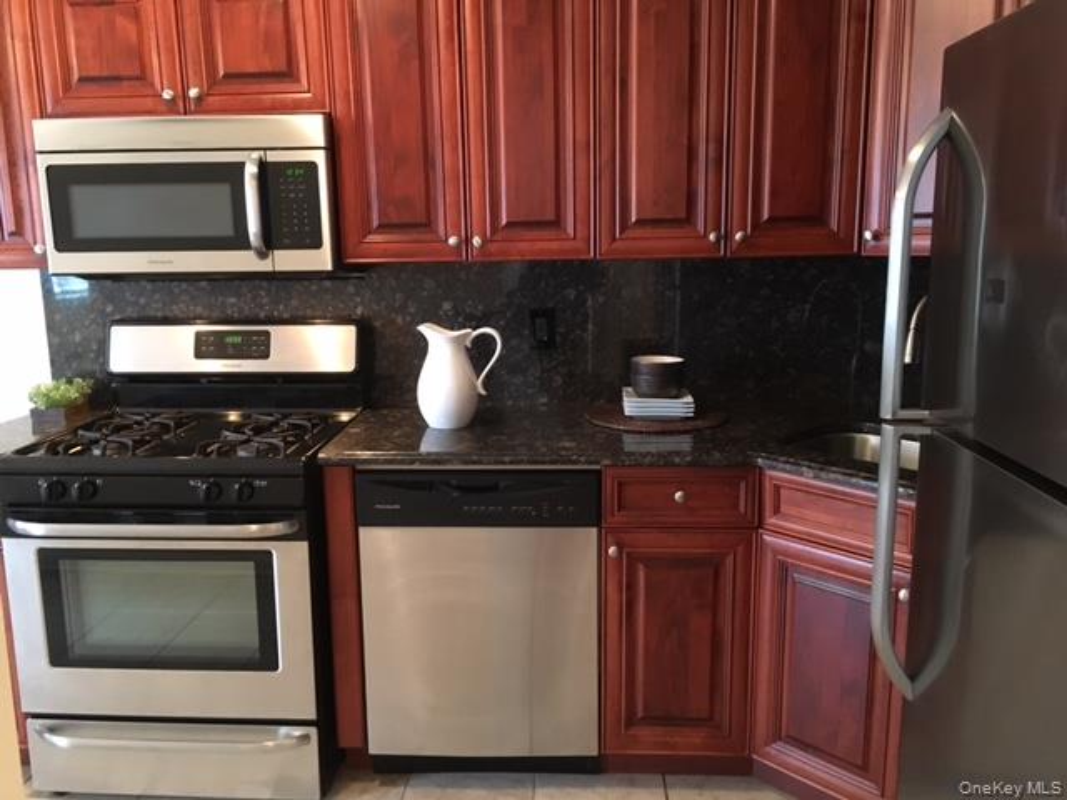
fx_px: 894
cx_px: 534
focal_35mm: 29
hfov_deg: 61.7
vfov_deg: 48.2
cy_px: 400
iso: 320
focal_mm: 4.15
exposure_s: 1/15
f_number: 2.2
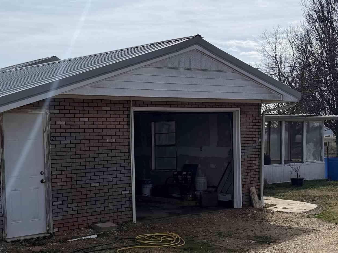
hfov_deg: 32.2
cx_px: 94
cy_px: 175
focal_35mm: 59
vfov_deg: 24.6
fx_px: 576
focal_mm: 6.76
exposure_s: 1/11905
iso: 80
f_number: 1.78
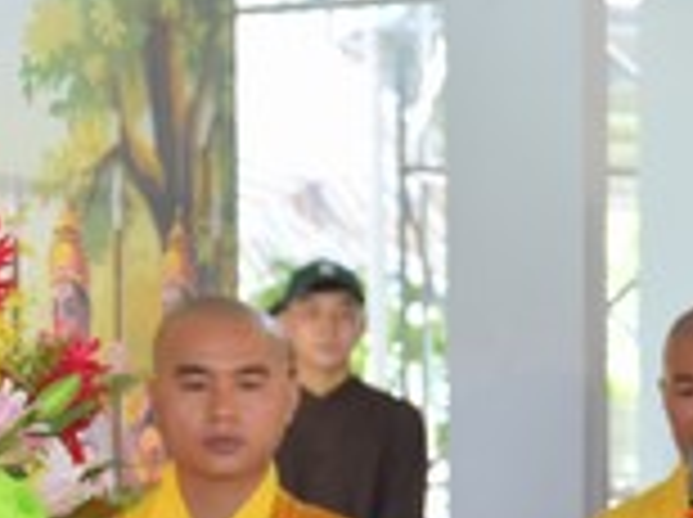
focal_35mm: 130
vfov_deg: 11.2
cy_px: 592
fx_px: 2599
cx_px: 1192
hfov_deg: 13.8
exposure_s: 1/80
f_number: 3.5
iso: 500
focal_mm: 32
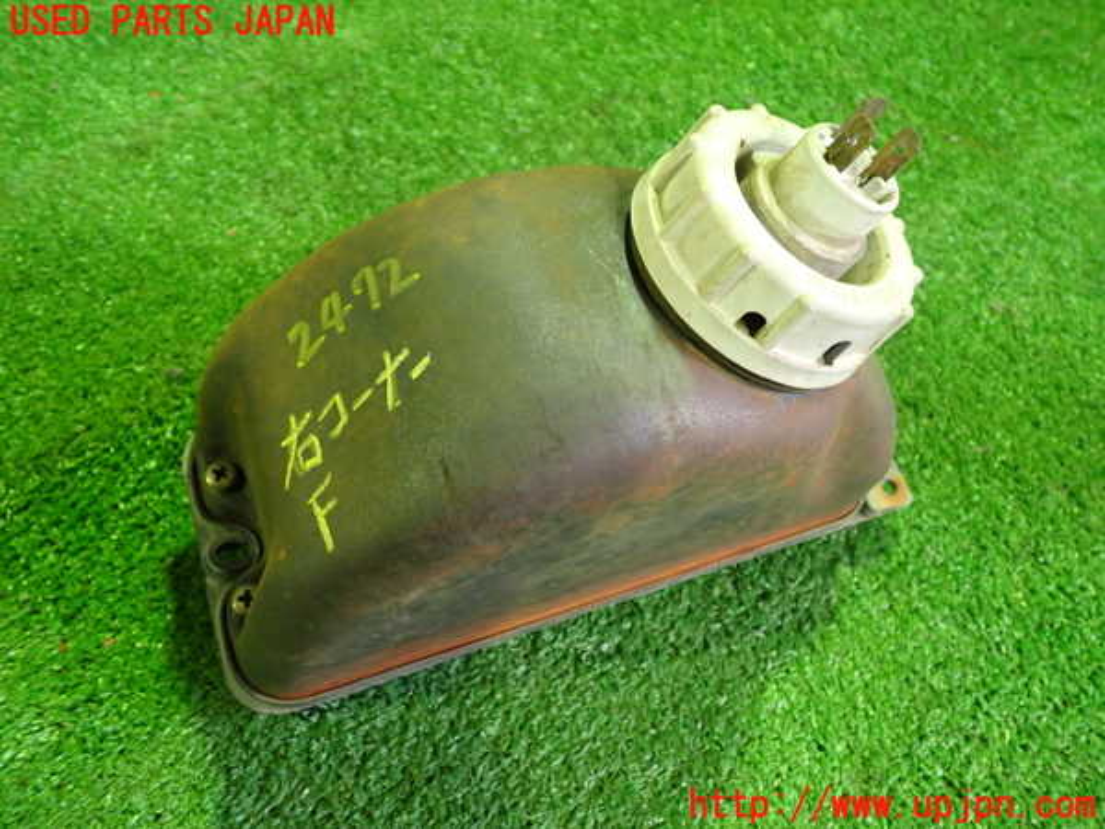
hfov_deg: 60.0
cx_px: 552
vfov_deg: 46.8
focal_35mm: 30
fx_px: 958
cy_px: 414
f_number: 2.3
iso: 640
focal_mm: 5.4
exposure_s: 1/30
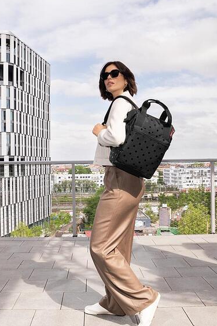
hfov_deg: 35.8
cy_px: 160
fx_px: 334
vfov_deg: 51.9
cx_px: 85
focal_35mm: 37
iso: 200
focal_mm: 24
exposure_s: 1/250
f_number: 8
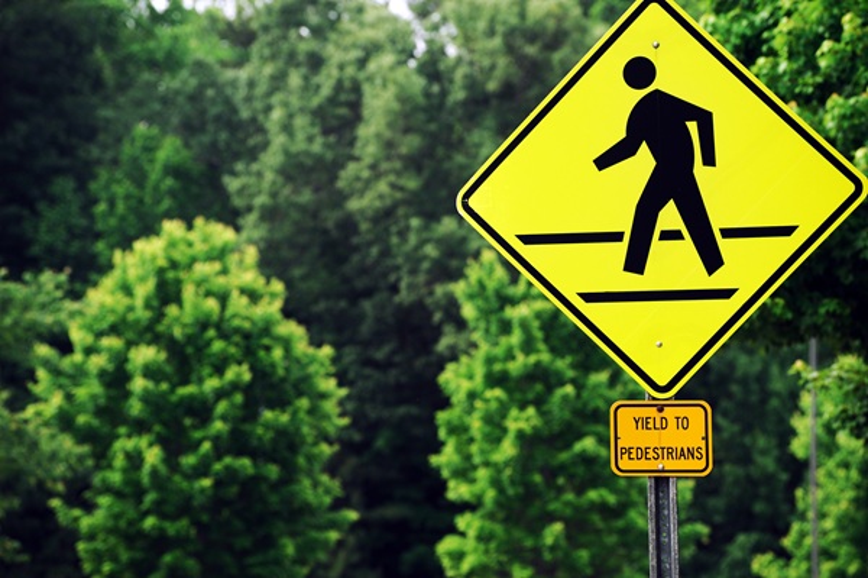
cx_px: 434
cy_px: 289
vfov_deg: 7.4
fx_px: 4457
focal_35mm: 185
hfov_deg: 11.1
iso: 400
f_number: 7.1
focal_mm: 185
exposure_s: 1/320
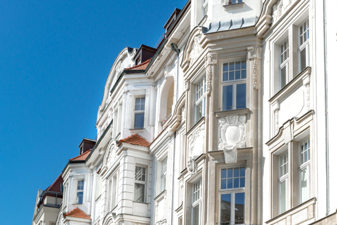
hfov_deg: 43.3
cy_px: 87
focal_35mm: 45
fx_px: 421
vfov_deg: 29.8
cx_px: 209
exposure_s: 1/800
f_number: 8
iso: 200
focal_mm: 36
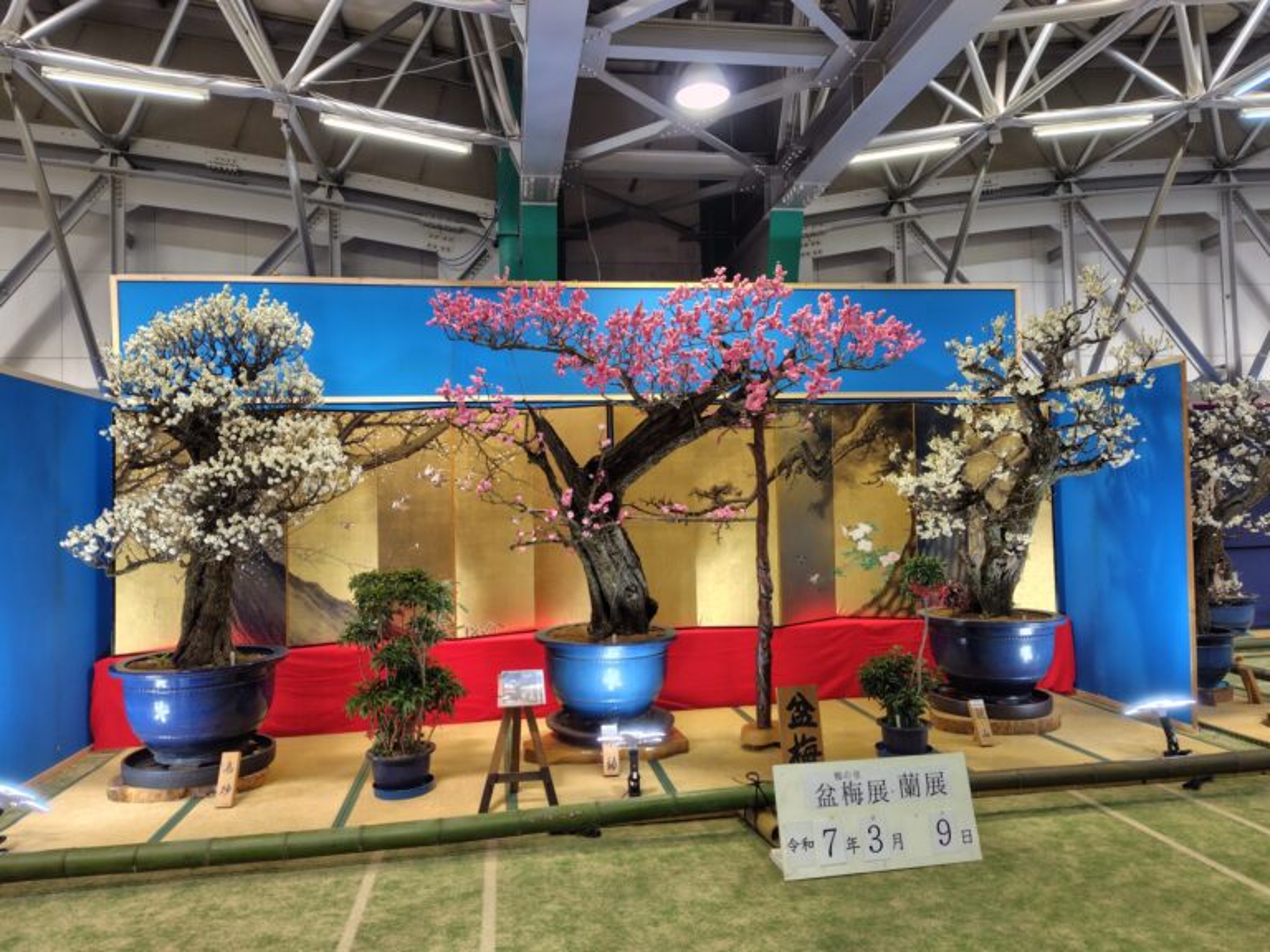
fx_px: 844
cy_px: 476
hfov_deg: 73.9
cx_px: 635
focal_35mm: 23
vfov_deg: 58.9
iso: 263
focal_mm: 5.6
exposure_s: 1/120
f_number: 1.9
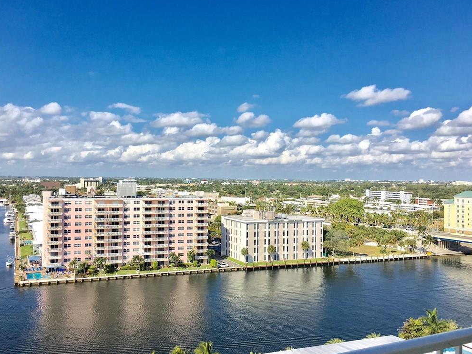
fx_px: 409
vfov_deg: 46.8
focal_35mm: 30
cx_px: 231
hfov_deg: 60.0
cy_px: 176
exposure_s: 1/2959
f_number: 2.2
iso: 25
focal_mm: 4.15
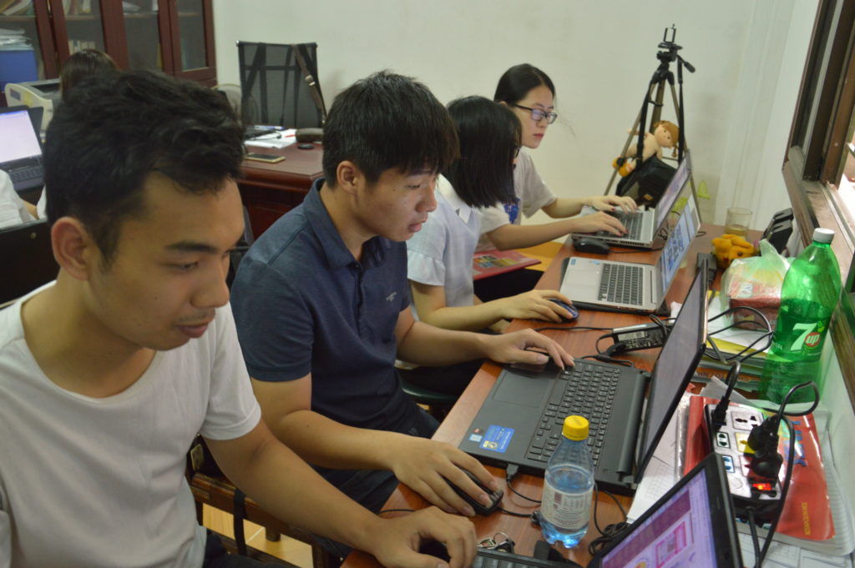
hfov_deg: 59.5
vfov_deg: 41.6
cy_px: 284
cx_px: 428
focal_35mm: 32
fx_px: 748
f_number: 3.8
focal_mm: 21
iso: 800
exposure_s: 1/15
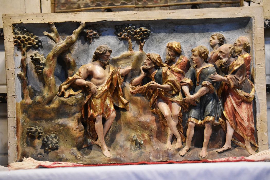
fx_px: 844
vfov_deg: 12.2
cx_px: 135
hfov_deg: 18.2
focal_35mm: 112
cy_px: 90
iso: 4500
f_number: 4.2
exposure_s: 1/125
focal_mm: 75
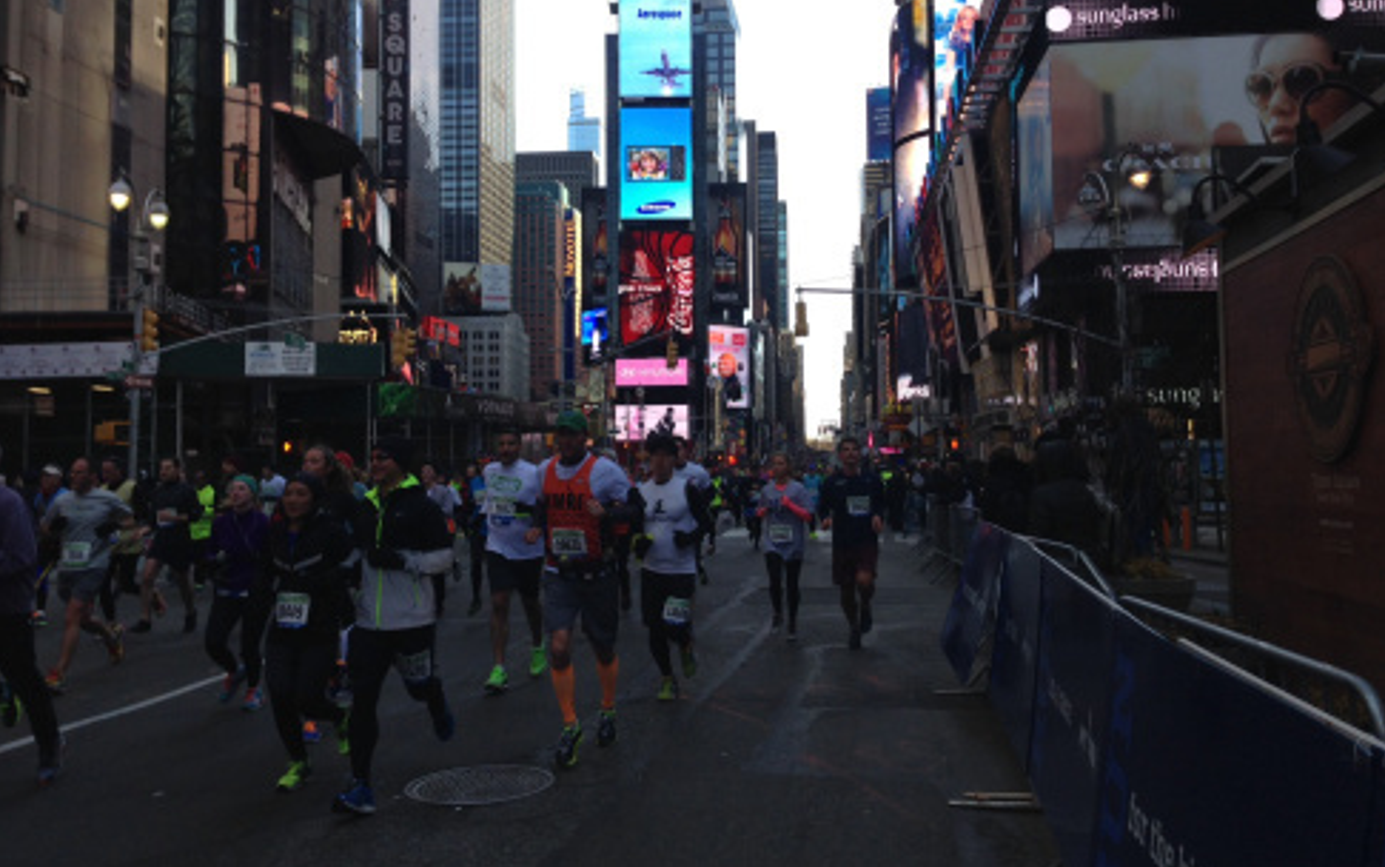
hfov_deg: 54.0
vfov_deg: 35.3
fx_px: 1359
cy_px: 366
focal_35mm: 36
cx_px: 678
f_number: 2.4
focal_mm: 4.12
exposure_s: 1/315
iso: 50
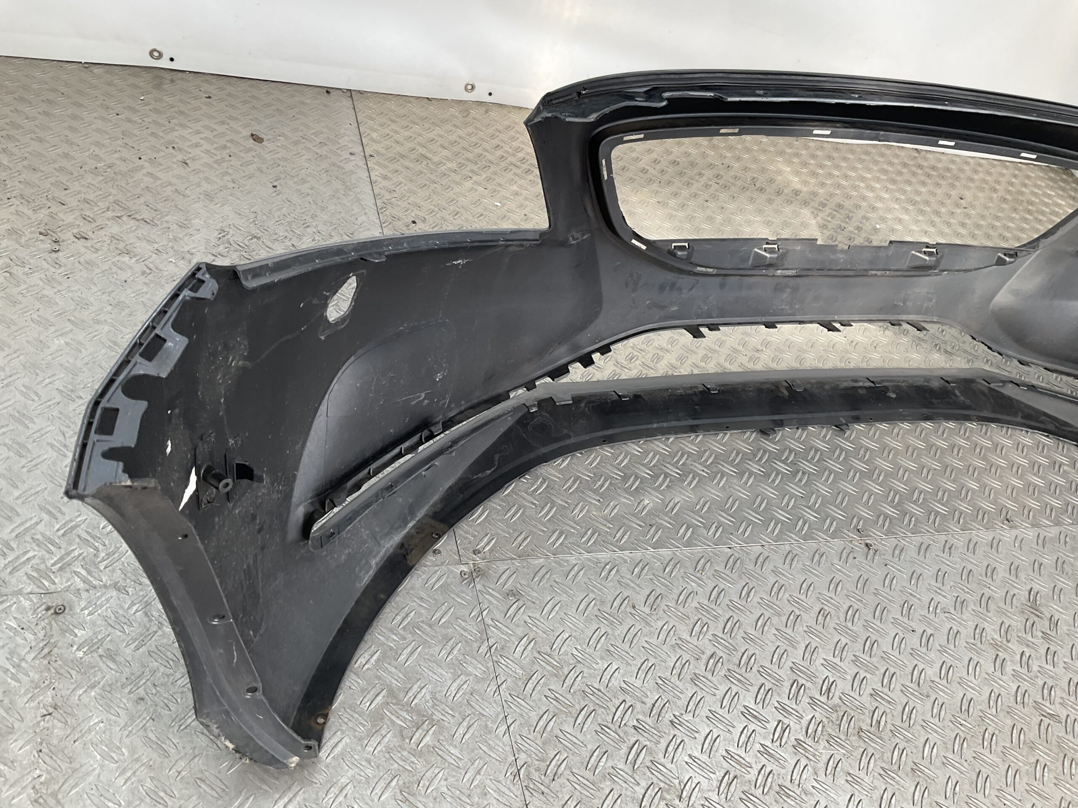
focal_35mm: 29
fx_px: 903
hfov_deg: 61.7
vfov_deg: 48.2
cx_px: 539
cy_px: 404
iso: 20
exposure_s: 1/120
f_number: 1.8
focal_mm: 3
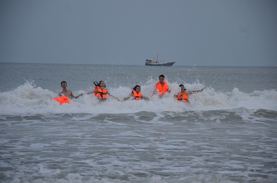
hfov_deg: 13.1
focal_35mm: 158
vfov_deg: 8.7
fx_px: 1209
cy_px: 92
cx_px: 138
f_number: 5.6
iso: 640
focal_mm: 105
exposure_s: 1/60
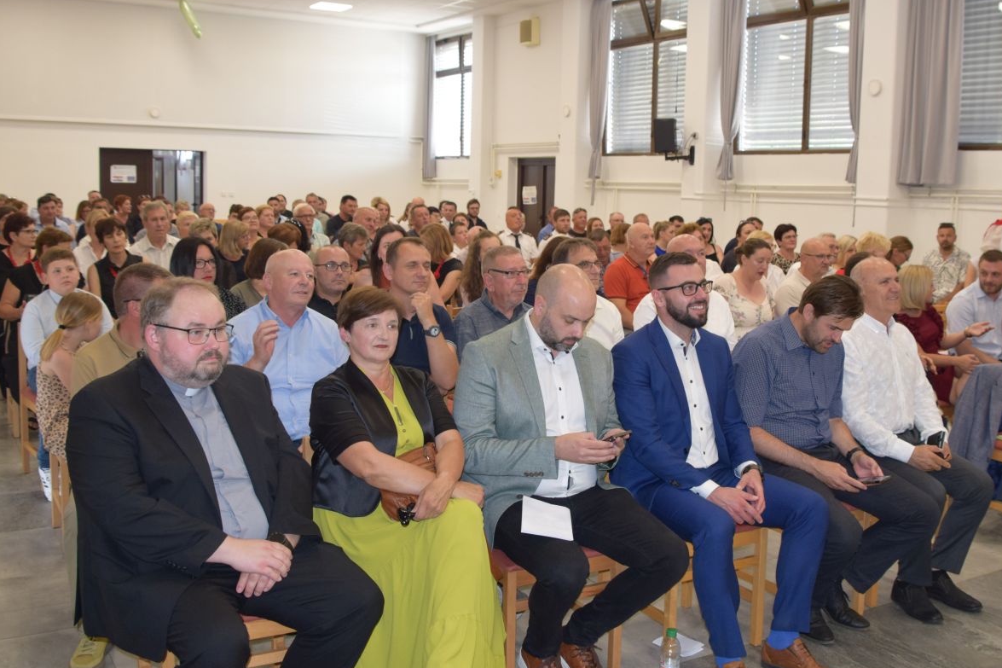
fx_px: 1075
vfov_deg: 34.5
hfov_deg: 49.8
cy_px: 293
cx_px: 570
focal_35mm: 39
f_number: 4.5
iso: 800
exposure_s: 1/80
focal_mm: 21
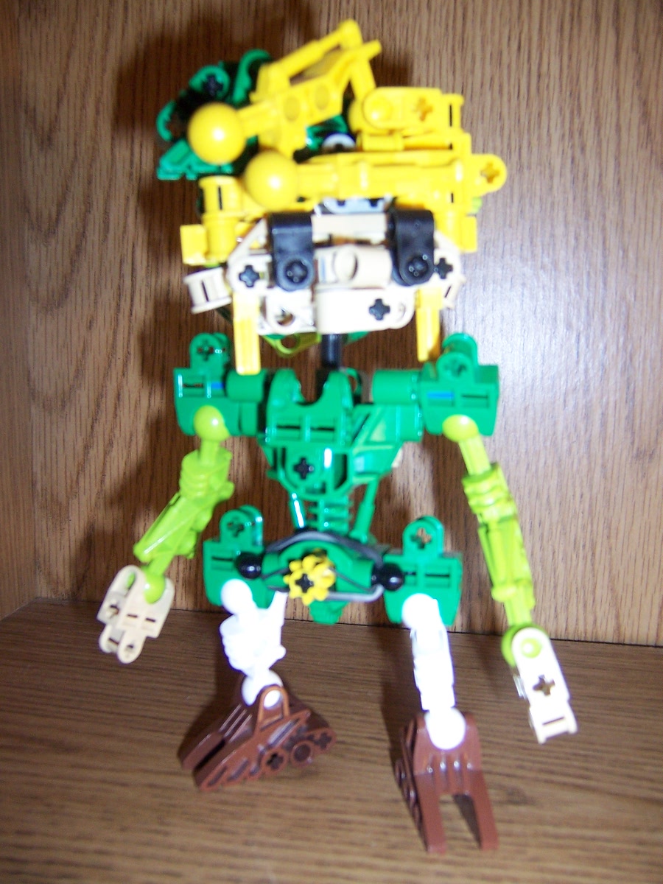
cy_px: 442
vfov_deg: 55.4
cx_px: 332
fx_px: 843
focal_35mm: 33
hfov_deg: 42.9
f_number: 2.8
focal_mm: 5.5
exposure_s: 1/60
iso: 140
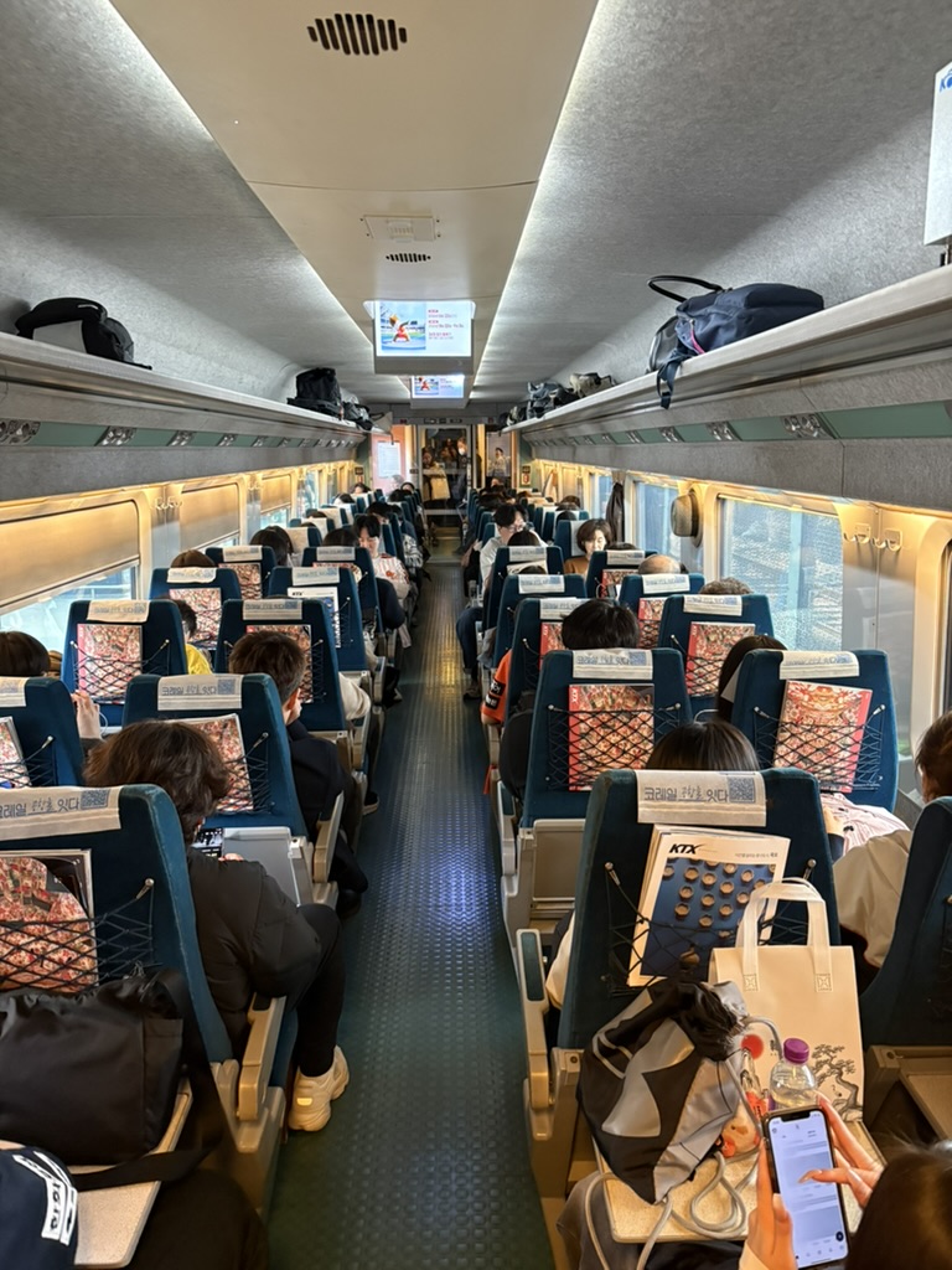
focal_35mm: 26
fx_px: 953
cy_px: 635
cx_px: 476
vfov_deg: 67.3
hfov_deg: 53.1
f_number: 1.6
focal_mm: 5.96
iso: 500
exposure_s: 1/60
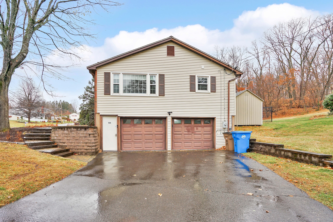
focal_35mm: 16
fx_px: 148
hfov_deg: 96.7
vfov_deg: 73.7
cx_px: 166
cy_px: 111
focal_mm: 16
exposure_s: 1/80
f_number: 5
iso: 100
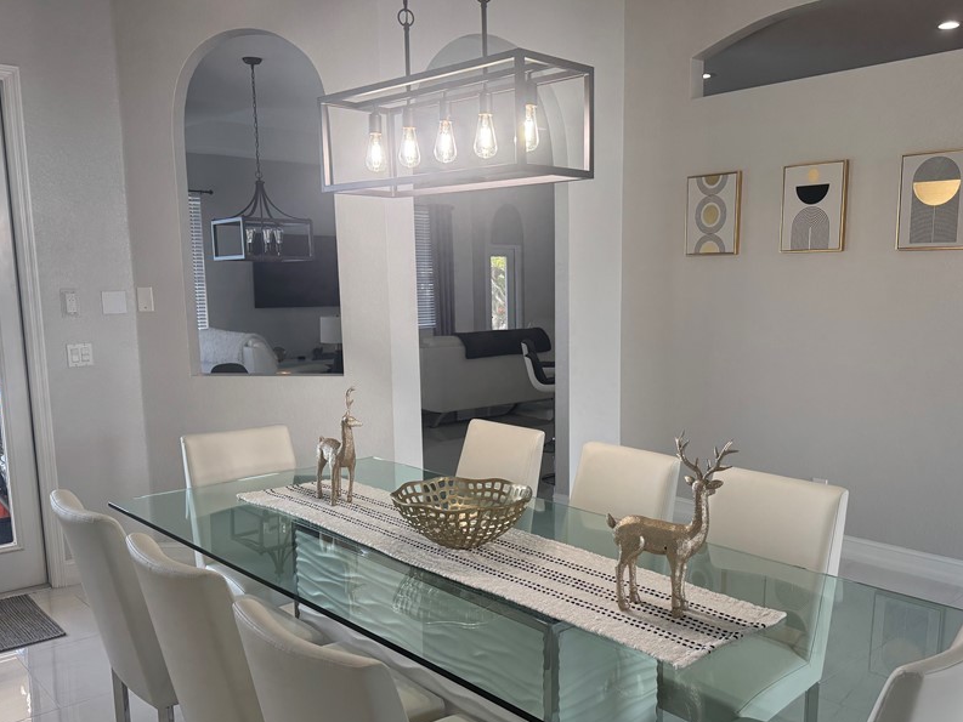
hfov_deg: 58.2
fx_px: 863
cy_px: 417
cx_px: 537
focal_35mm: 31
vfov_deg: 45.3
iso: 160
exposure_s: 1/120
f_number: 1.78
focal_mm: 6.76
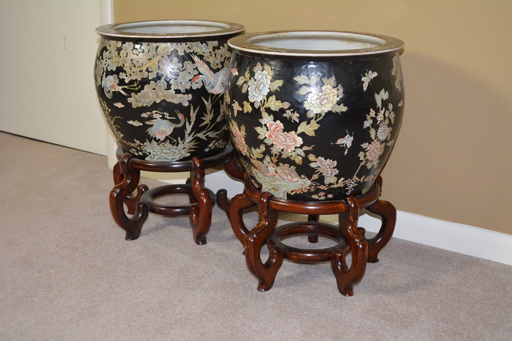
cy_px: 170
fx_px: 725
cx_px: 256
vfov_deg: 26.5
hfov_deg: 38.9
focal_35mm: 51
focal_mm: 34
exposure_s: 1/60
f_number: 5
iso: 1100
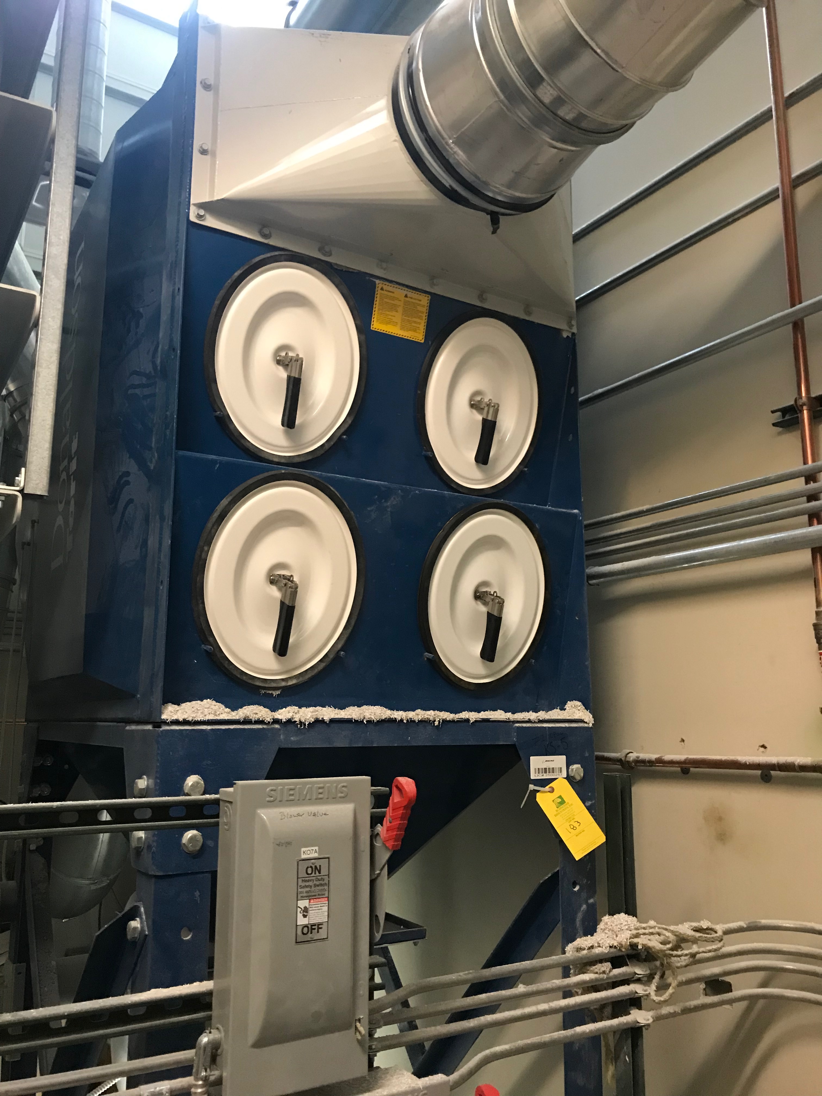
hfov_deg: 49.7
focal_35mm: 28
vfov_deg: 63.4
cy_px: 548
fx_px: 887
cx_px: 411
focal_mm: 3.99
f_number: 1.8
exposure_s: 1/15
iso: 80
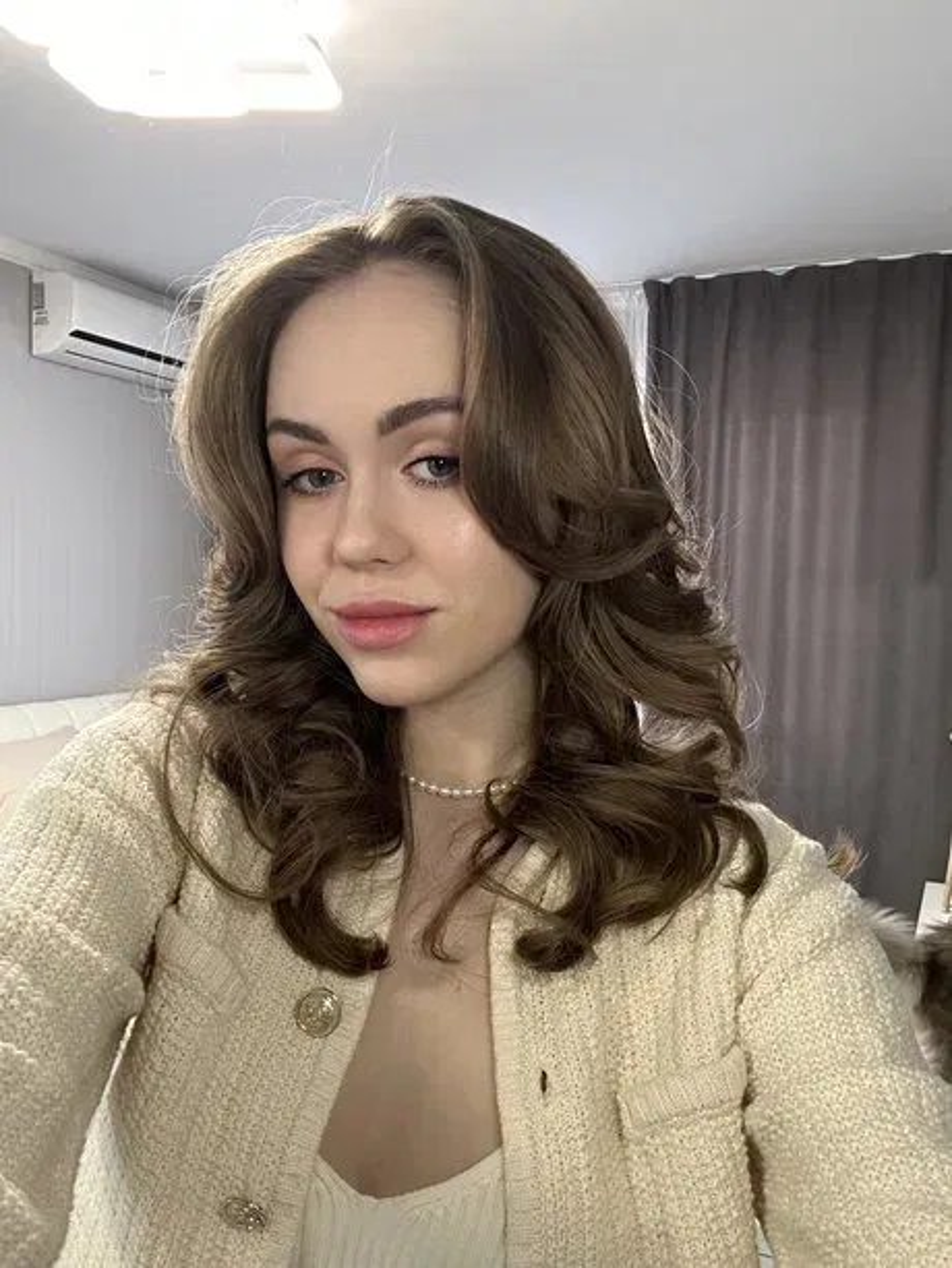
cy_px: 634
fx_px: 1100
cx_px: 476
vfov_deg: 60.0
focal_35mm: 30
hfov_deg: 46.8
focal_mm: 2.69
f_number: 1.9
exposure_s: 1/50
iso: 80
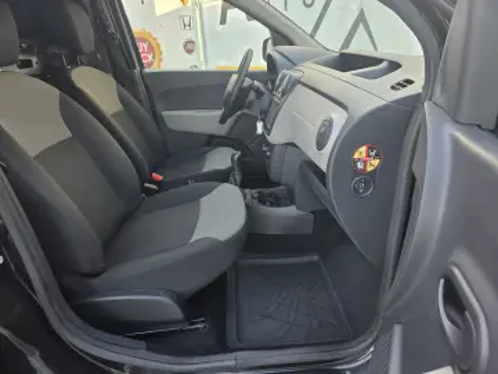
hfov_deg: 73.9
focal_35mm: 23
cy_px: 187
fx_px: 331
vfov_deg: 58.9
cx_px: 249
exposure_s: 1/180
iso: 80
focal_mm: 6.3
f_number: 1.7
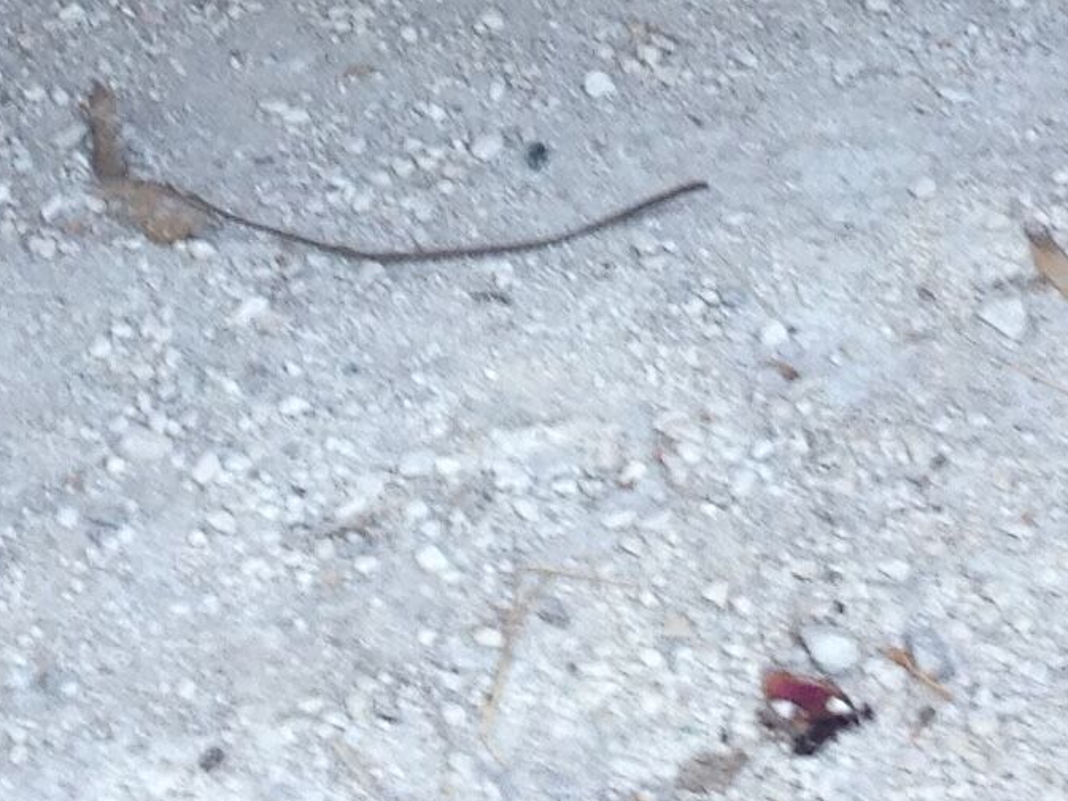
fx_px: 5245
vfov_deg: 8.5
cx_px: 537
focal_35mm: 170
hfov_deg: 11.6
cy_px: -421
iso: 50
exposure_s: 1/40
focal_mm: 4.28
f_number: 2.4
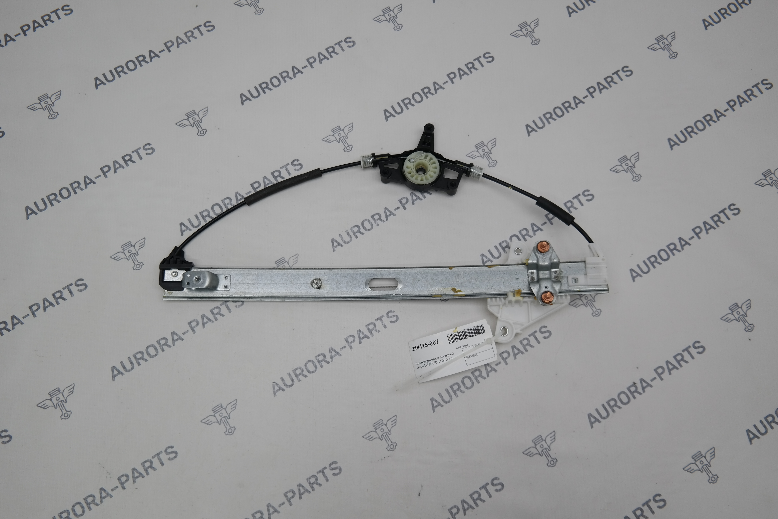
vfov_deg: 47.9
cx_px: 389
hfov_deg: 67.4
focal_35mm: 27
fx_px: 583
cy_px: 260
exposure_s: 1/80
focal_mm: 18
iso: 100
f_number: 3.5
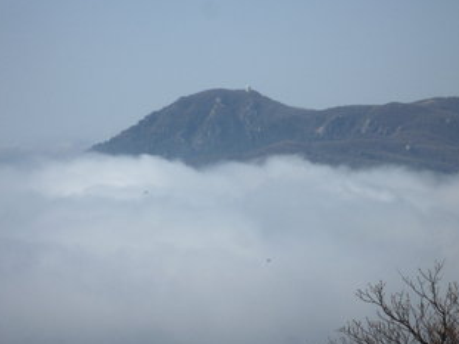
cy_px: 183
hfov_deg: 12.3
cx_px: 257
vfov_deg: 9.2
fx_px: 2134
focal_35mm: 161
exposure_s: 1/800
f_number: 5.9
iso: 100
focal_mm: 22
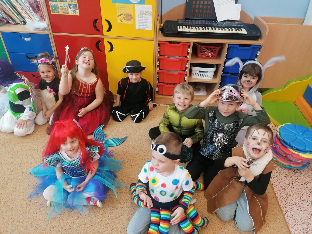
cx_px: 156
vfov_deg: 51.4
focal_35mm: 27
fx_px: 243
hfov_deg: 65.3
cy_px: 117
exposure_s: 1/100
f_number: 1.8
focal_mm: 4.75
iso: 250
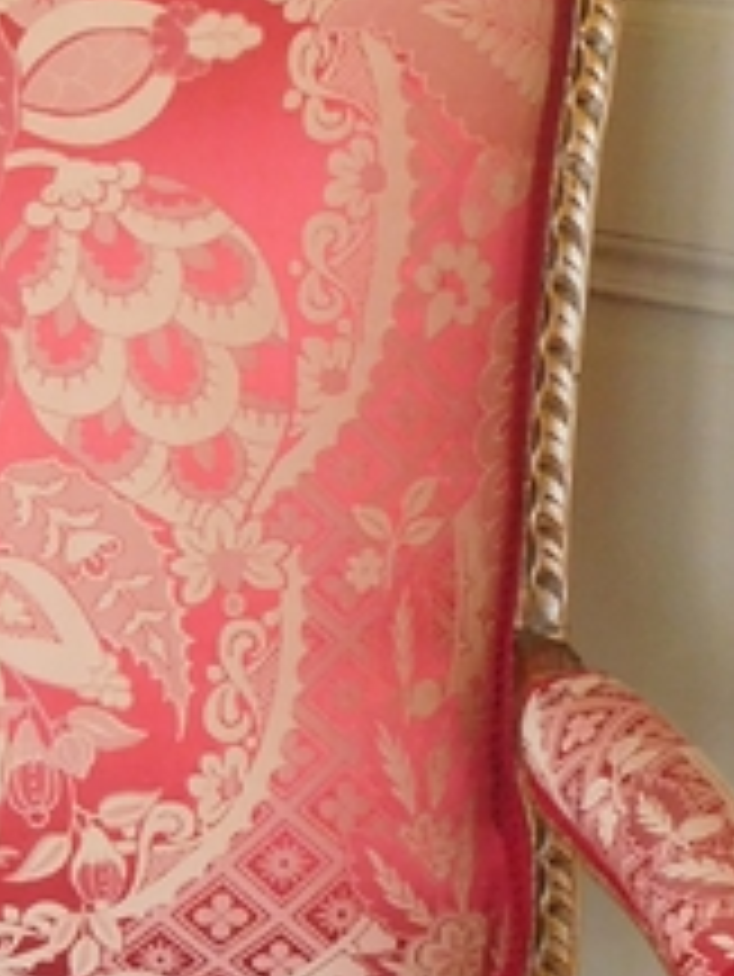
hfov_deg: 12.3
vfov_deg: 16.1
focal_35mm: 118
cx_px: -108
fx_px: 3333
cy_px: 1129
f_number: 3.6
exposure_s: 1/13
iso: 400
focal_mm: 5.7
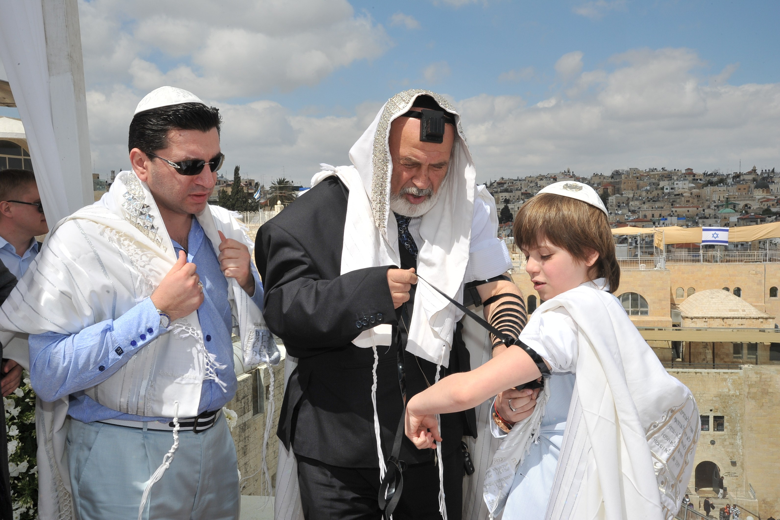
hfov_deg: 50.7
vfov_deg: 35.0
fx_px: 823
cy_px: 260
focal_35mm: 38
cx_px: 390
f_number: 22
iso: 500
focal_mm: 38
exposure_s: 1/250
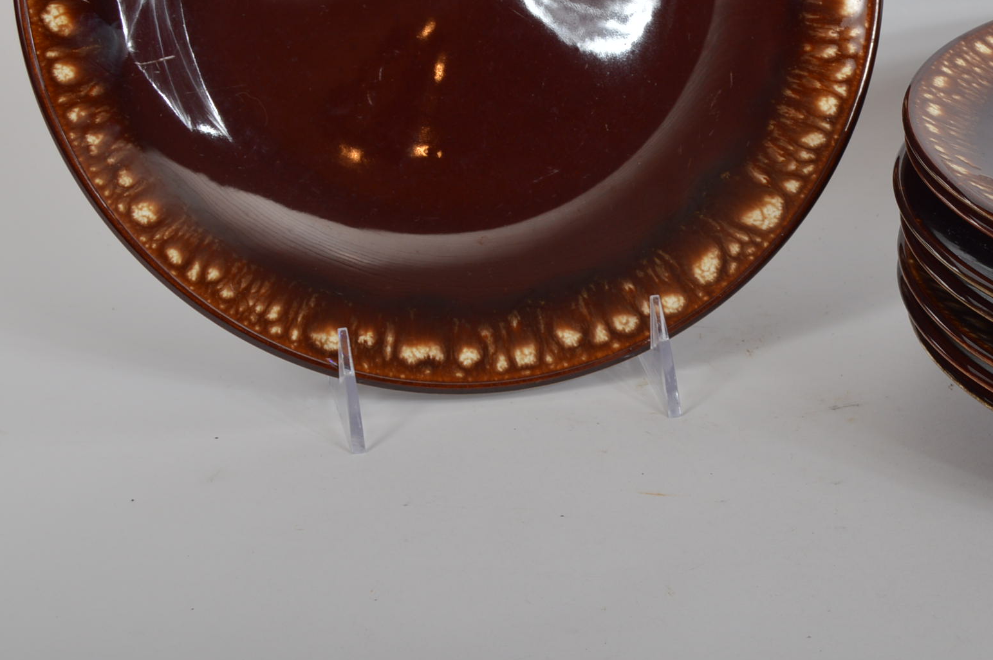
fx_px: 3224
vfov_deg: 11.6
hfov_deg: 17.2
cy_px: 55
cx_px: 905
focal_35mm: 117
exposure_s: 1/160
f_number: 9
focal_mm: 40
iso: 100
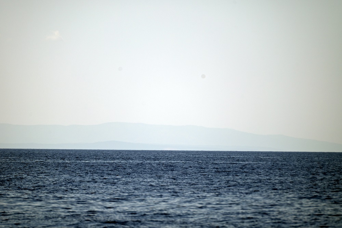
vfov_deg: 4.6
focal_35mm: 300
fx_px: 2850
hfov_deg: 6.9
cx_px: 171
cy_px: 114
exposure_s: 1/2000
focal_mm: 300
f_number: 5.6
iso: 100
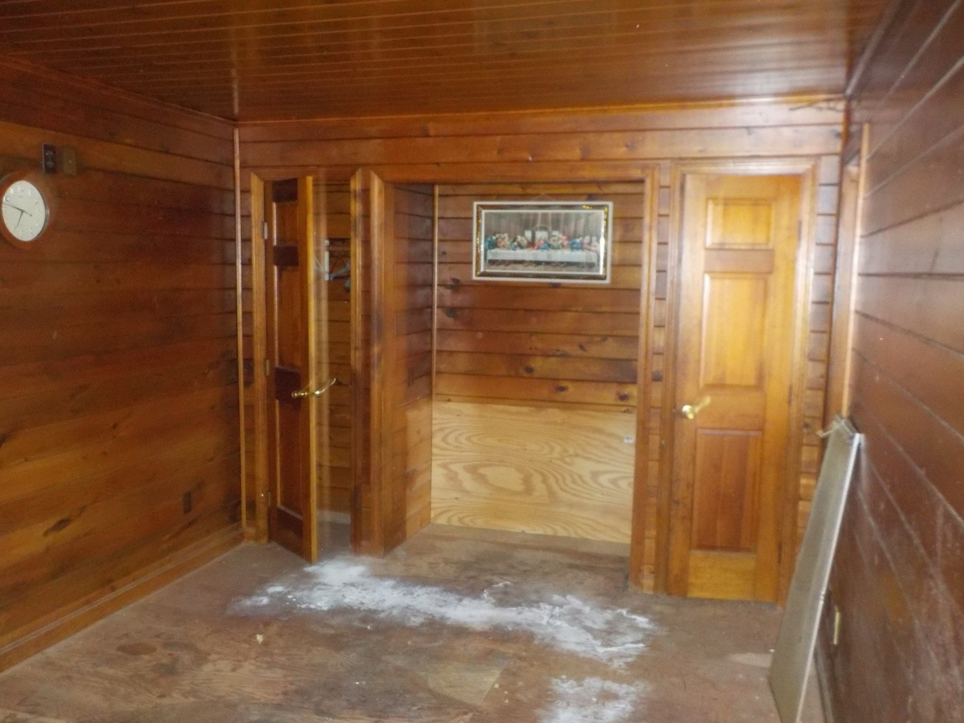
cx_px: 482
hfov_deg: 60.0
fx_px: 835
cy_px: 362
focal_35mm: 30
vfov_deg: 46.8
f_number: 3.3
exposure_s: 1/4
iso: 800
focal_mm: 4.1
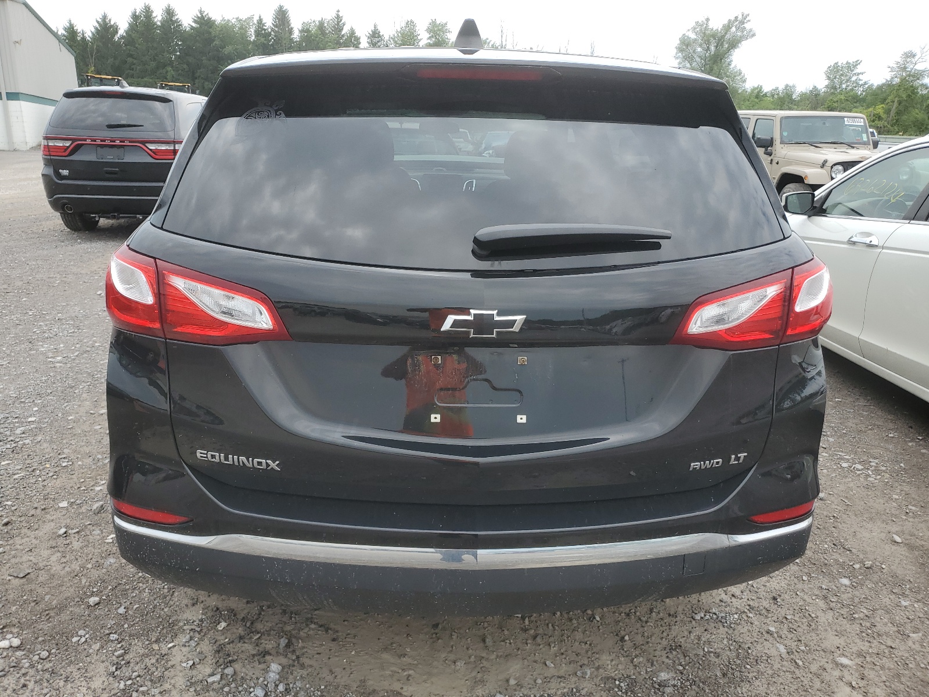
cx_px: 464
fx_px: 698
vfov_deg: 53.1
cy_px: 348
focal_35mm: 26
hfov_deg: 67.3
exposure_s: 1/1250
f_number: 1.5
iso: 50
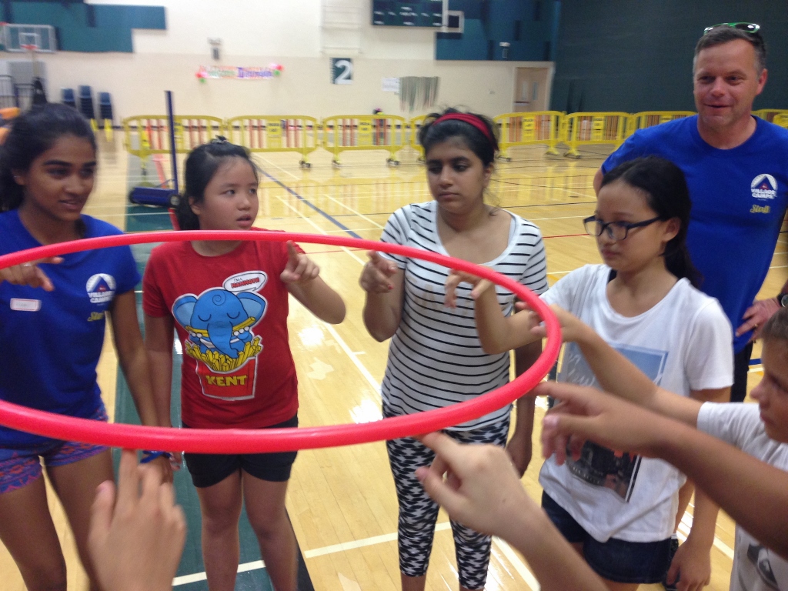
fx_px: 751
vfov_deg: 42.9
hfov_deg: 55.4
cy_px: 296
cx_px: 394
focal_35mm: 33
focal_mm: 4.12
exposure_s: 1/20
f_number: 2.4
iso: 125
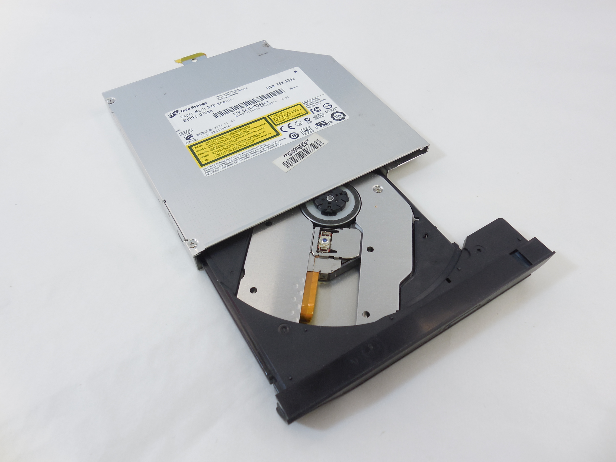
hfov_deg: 67.3
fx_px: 463
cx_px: 308
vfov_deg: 53.1
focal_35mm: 26
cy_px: 231
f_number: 3.5
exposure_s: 1/40
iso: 125
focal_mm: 4.6
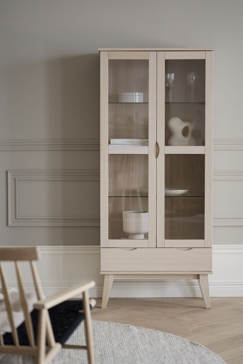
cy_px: 182
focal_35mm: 85
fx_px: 860
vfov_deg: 23.9
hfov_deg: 16.1
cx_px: 122
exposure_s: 1/13
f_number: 1.8
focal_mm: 85
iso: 320
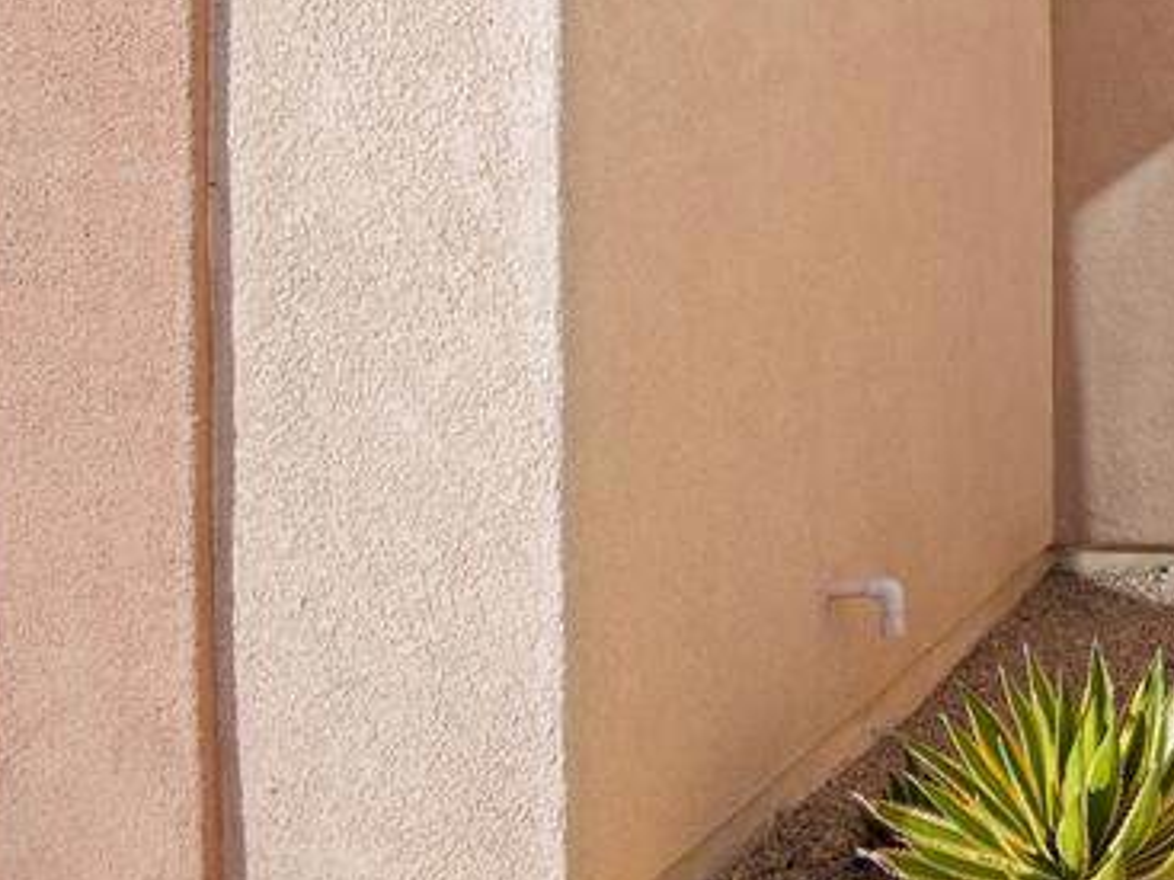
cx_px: 1603
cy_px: -107
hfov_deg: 28.9
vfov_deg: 26.2
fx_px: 1729
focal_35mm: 51
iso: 64
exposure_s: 1/400
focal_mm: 19
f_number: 8
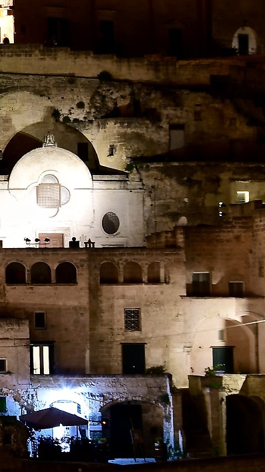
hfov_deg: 6.3
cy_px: 145
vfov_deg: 11.9
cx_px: -453
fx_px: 2262
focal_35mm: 181
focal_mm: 34
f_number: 8
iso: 100
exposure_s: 8
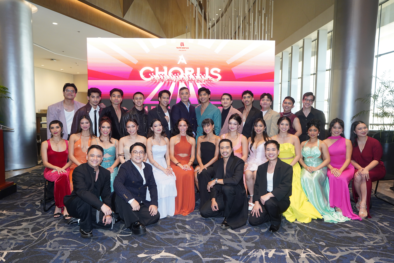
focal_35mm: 23
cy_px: 132
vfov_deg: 55.1
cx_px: 197
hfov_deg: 76.1
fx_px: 252
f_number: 4
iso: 1600
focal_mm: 23
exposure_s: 1/125
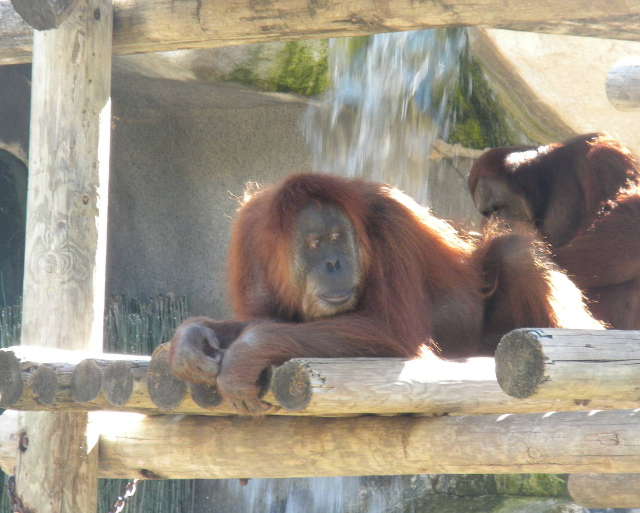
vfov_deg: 5.1
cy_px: 240
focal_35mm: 306
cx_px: 366
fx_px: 5797
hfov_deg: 6.3
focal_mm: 46.2
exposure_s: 1/63.8
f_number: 5.3
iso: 214
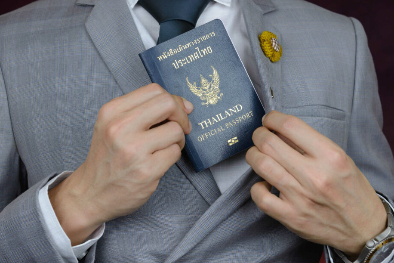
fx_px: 733
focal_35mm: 67
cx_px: 199
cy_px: 132
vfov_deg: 20.3
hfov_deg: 30.1
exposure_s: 1/50
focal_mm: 66
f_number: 7.1
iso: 250
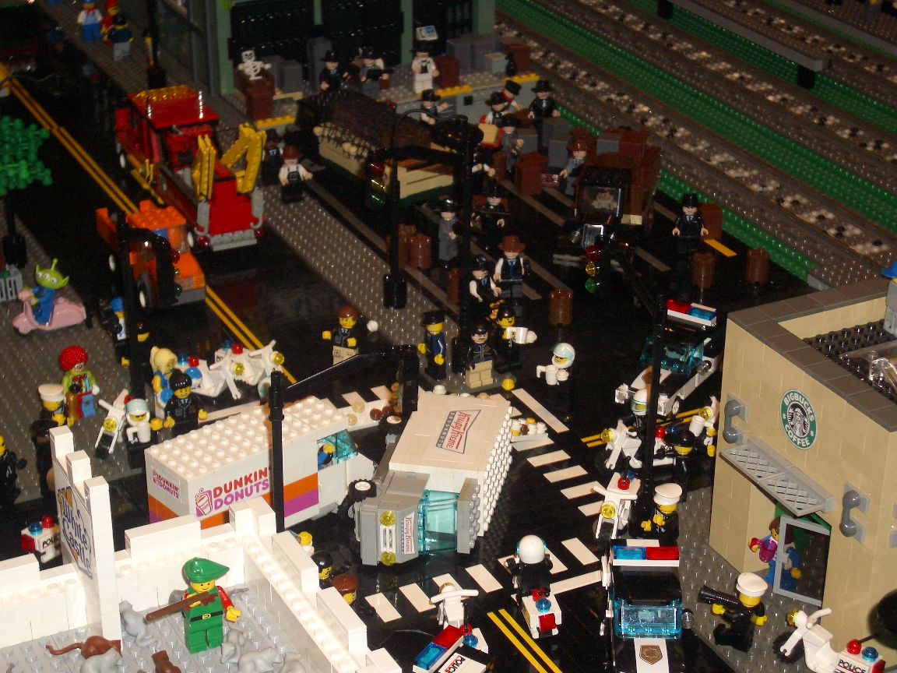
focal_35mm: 74
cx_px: 448
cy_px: 336
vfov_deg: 19.9
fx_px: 1918
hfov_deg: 26.3
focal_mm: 12.2
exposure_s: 1/60
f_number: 3.9
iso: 100
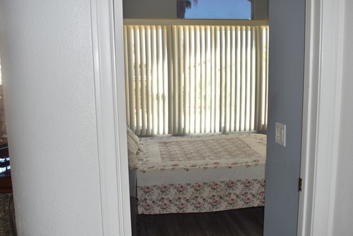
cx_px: 174
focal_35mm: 36
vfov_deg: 36.9
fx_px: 353
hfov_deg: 53.1
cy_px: 132
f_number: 5.6
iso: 200
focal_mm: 20
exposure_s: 1/125
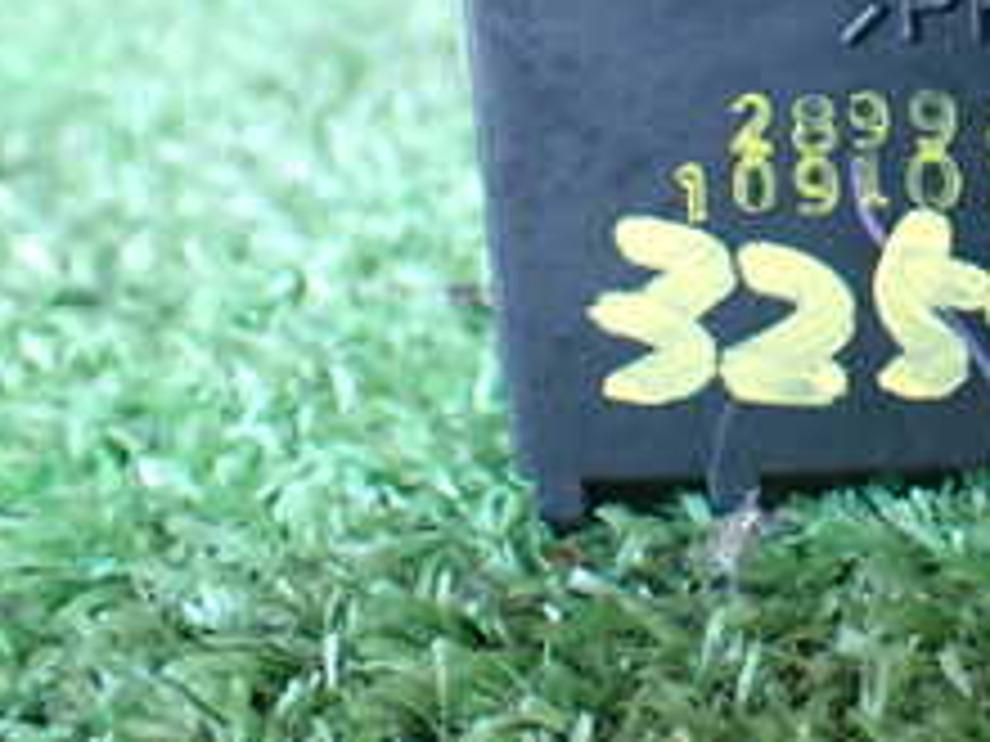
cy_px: -49
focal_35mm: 82
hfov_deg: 22.1
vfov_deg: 17.5
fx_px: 2345
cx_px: 1174
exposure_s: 1/50
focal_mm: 5.4
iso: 800
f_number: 2.3
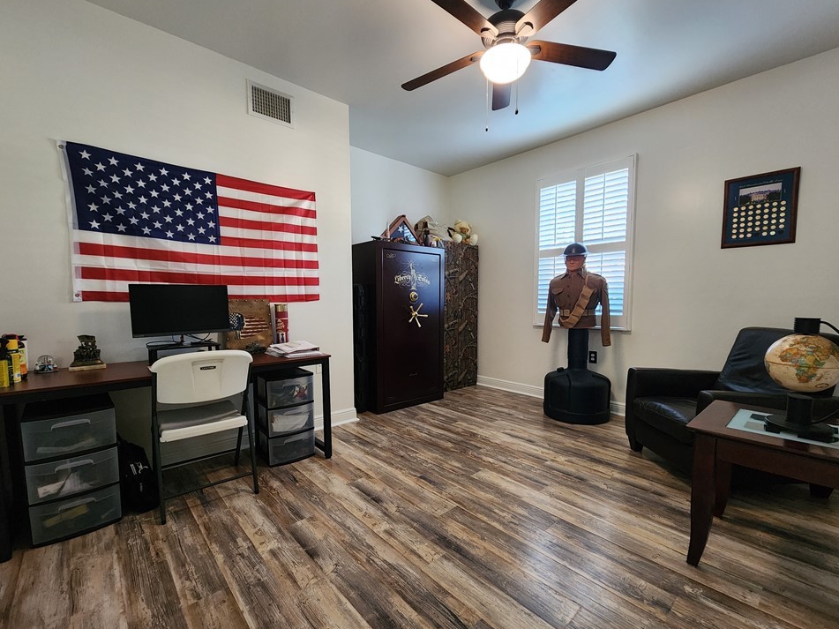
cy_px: 331
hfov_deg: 102.1
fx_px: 339
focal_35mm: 14
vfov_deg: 85.6
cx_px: 423
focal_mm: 2.2
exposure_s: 1/30
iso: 400
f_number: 2.2
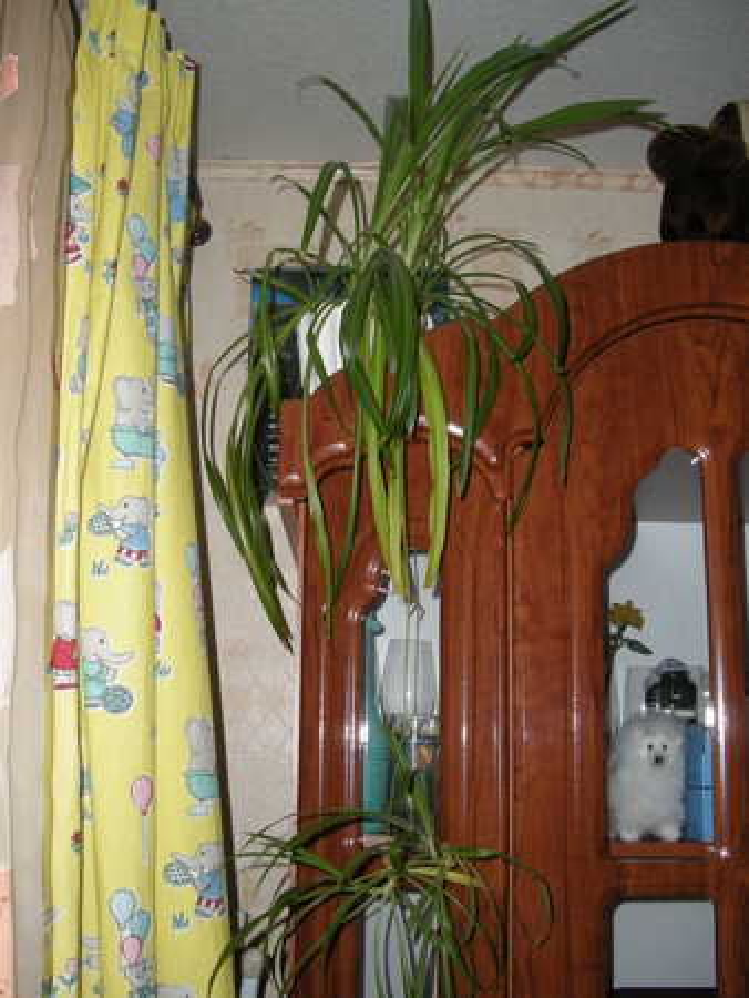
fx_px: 1066
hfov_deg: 38.7
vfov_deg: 50.1
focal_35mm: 37
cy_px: 499
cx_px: 374
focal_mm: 7.9
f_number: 2.8
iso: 64
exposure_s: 1/60
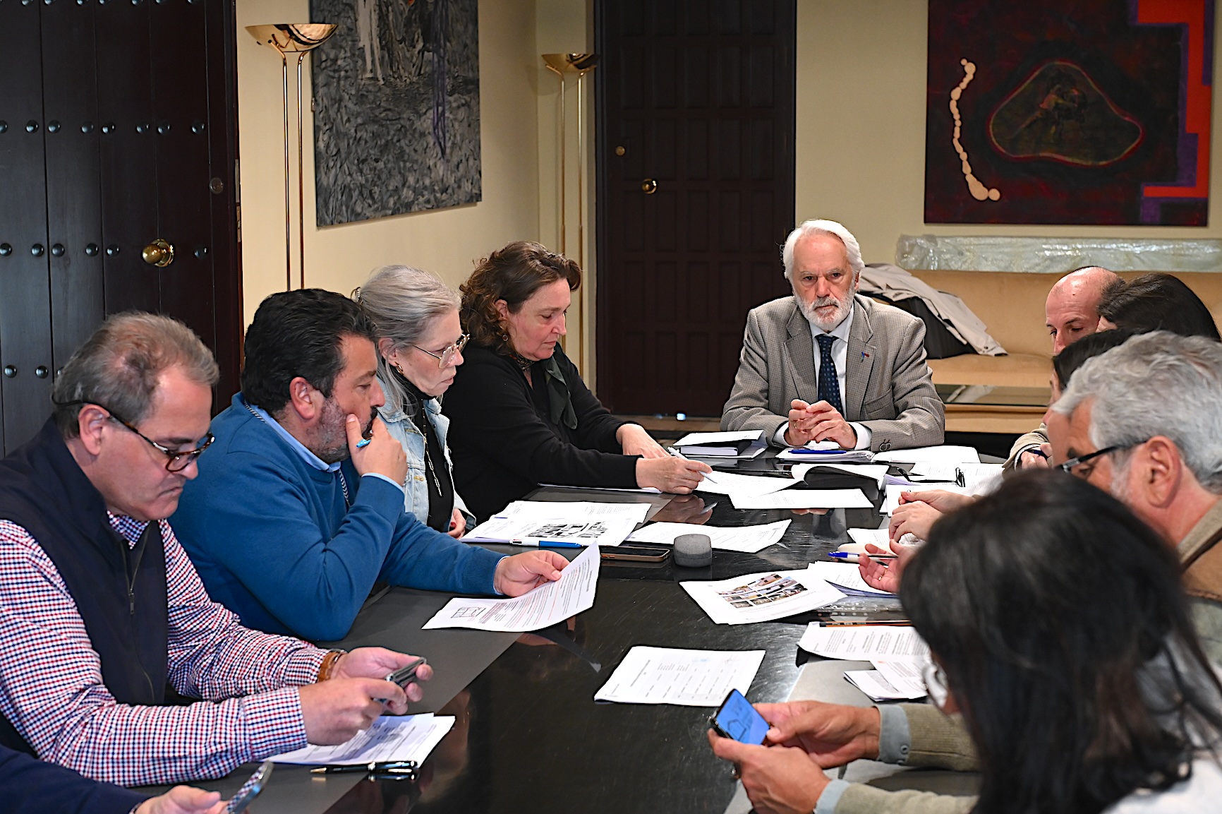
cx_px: 611
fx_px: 2036
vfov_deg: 22.6
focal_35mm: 60
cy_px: 407
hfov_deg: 33.4
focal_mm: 60
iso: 3200
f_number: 6.3
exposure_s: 1/80
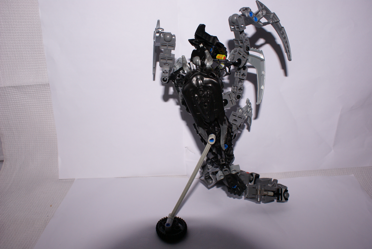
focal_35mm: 30
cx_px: 186
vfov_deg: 43.7
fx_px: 310
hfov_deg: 61.9
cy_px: 124
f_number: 5.6
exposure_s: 1/60
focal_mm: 20
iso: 400
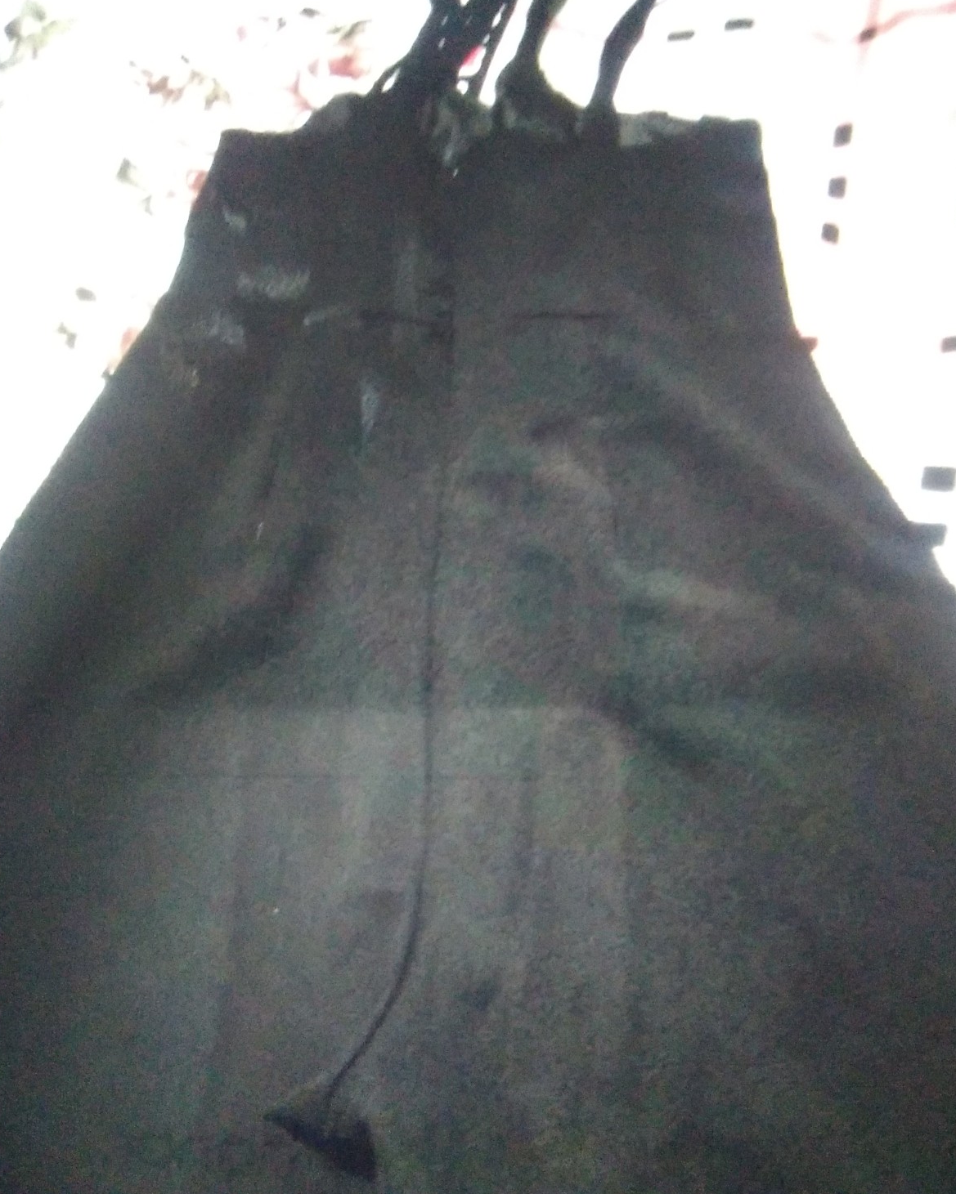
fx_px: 1096
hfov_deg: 47.1
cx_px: 483
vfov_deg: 57.1
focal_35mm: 31
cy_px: 545
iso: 1269
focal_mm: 2.39
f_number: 2.4
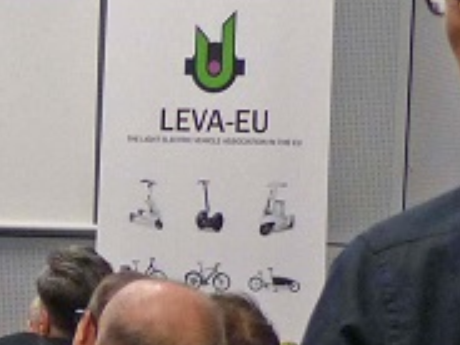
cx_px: -280
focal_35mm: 244
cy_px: 475
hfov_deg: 7.9
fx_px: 3242
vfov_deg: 6.0
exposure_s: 1/20
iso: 400
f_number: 2.8
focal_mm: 8.1
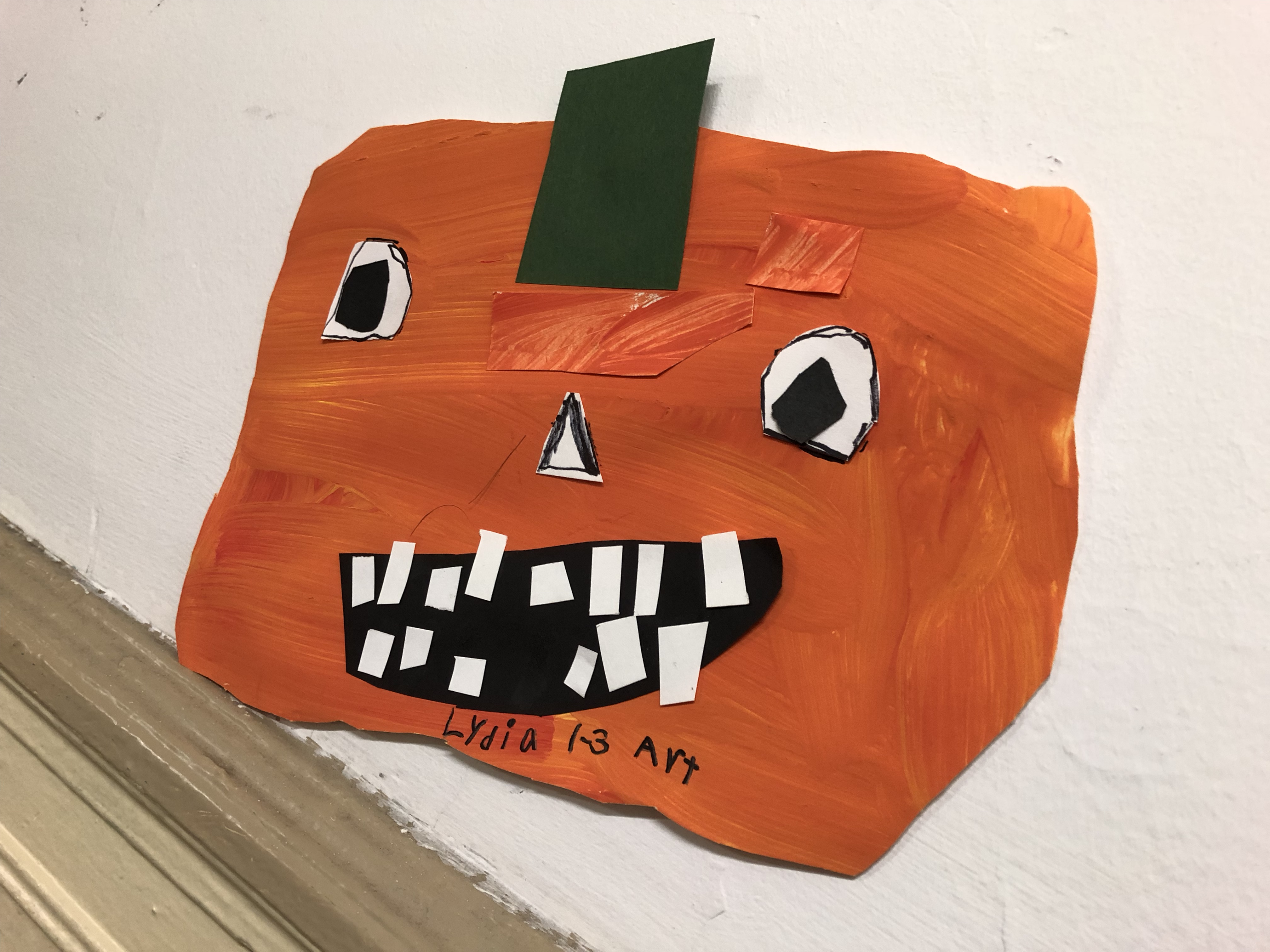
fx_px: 1064
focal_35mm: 29
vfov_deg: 48.2
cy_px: 476
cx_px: 635
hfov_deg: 61.7
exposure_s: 1/60
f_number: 1.8
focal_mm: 3.99
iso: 160
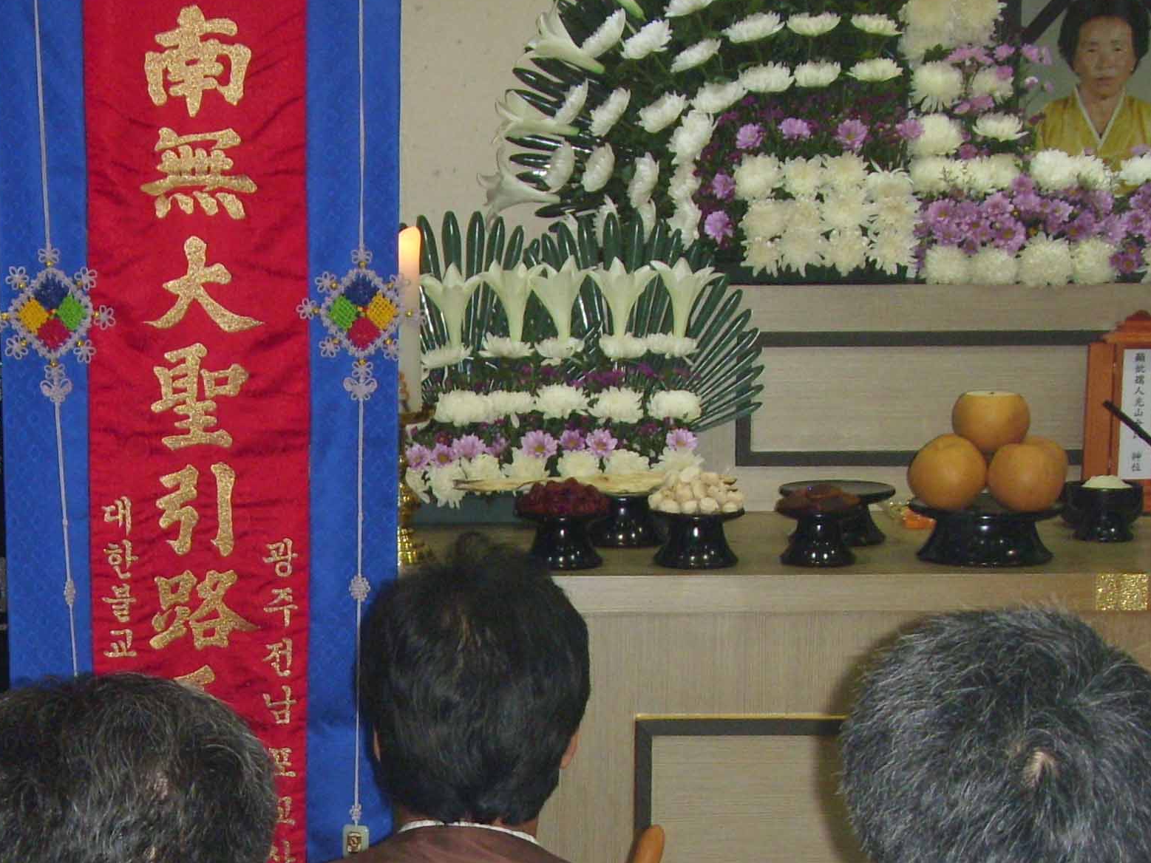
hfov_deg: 29.2
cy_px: 835
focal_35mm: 65
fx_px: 2161
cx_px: 251
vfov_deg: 21.9
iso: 200
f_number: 3.5
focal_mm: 6.3
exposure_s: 1/30
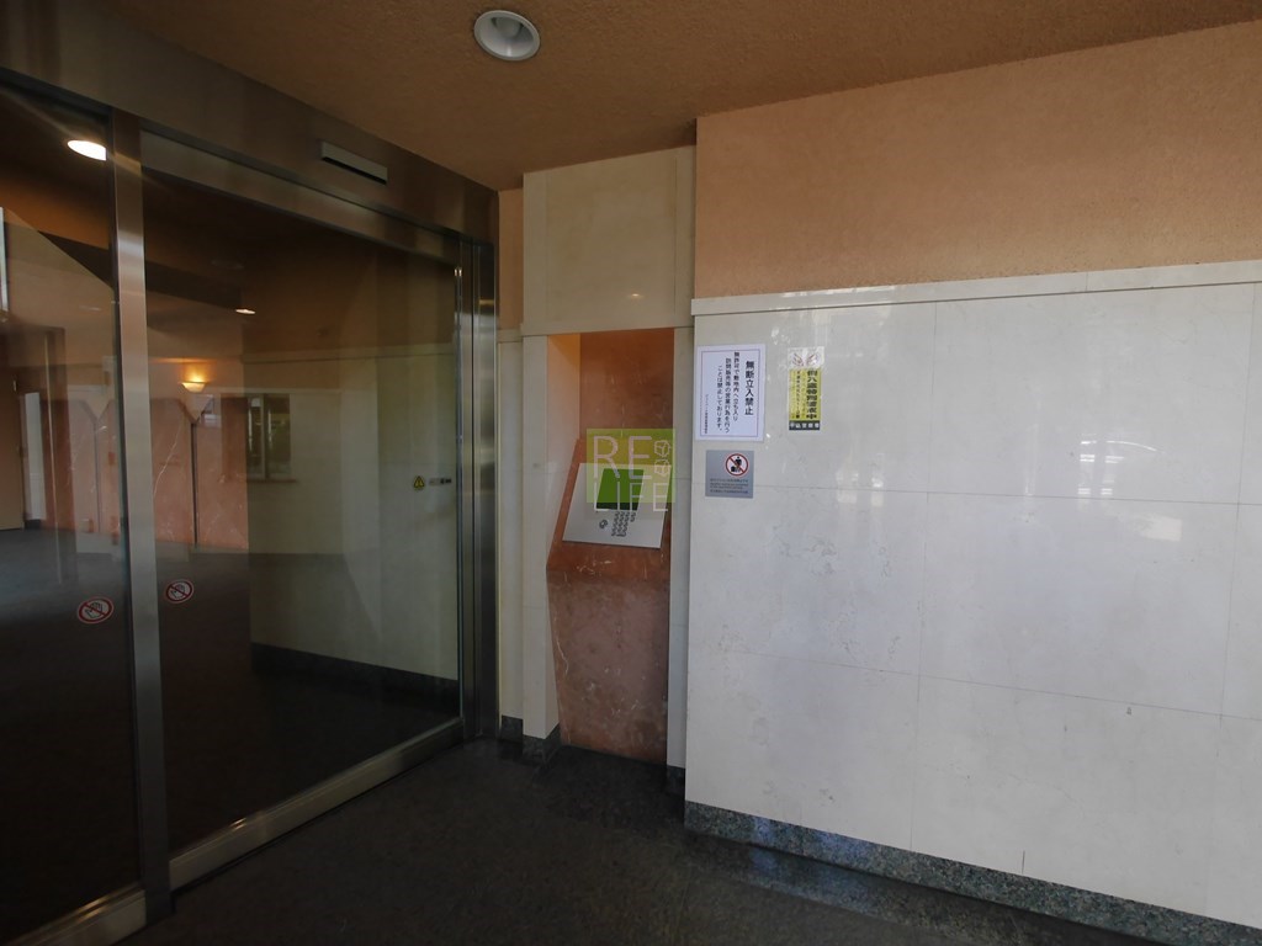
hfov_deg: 102.1
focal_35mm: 14
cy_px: 473
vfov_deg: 85.7
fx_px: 510
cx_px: 631
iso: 640
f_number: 4
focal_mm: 7
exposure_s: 1/125
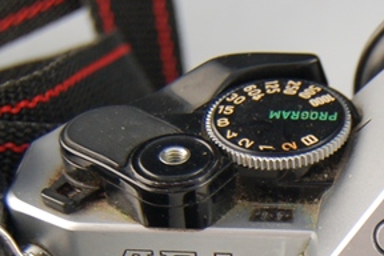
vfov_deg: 10.9
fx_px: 1301
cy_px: 344
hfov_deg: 16.0
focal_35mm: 122
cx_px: 480
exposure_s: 1/30
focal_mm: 26
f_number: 4.2
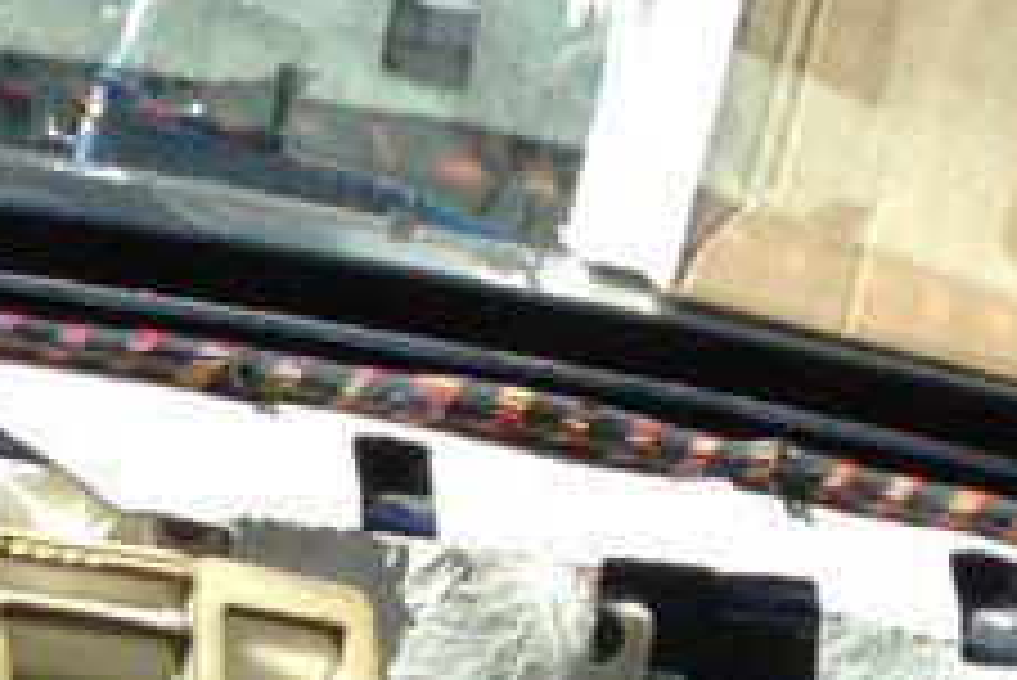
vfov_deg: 7.2
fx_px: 5145
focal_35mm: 182
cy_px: 1513
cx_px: 302
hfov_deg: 11.3
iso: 50
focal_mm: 4.13
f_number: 2.4
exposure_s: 1/278
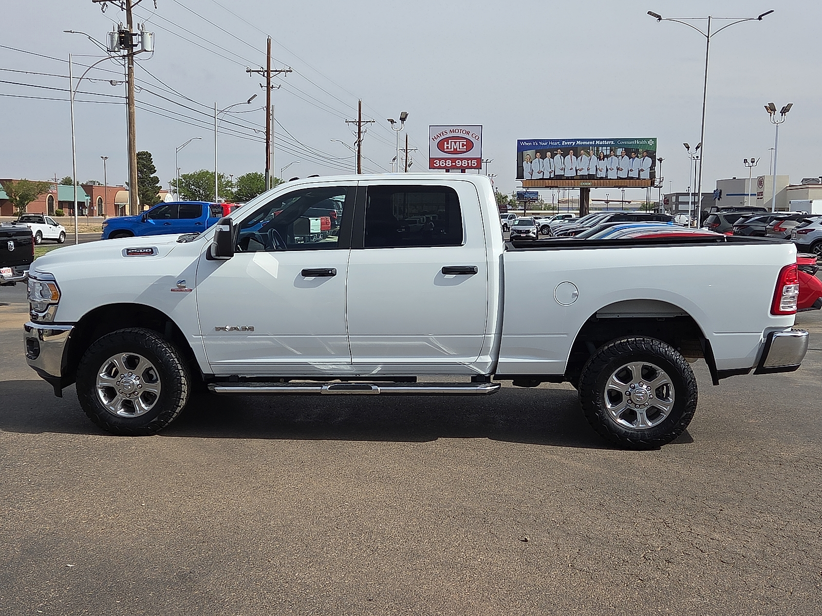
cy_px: 308
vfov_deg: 36.8
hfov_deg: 47.9
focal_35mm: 39
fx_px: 926
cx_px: 411
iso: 78
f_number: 1.8
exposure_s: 1/10000
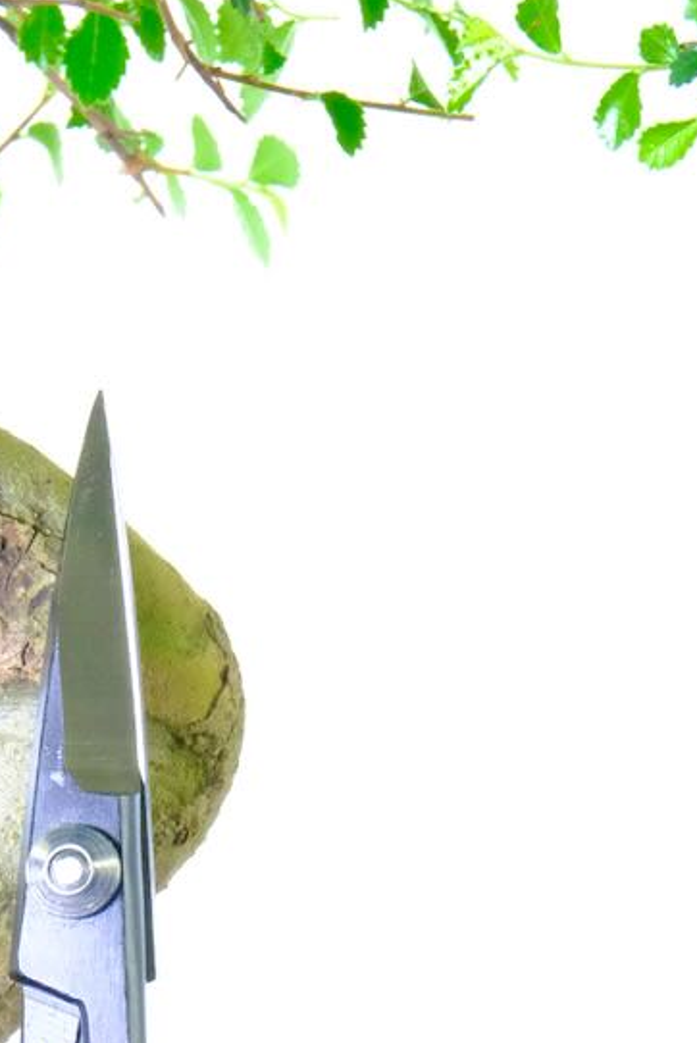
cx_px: 131
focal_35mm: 432
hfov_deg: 3.2
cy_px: 1068
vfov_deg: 4.8
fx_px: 12529
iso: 3200
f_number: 18
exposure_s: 1/8
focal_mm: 121.8
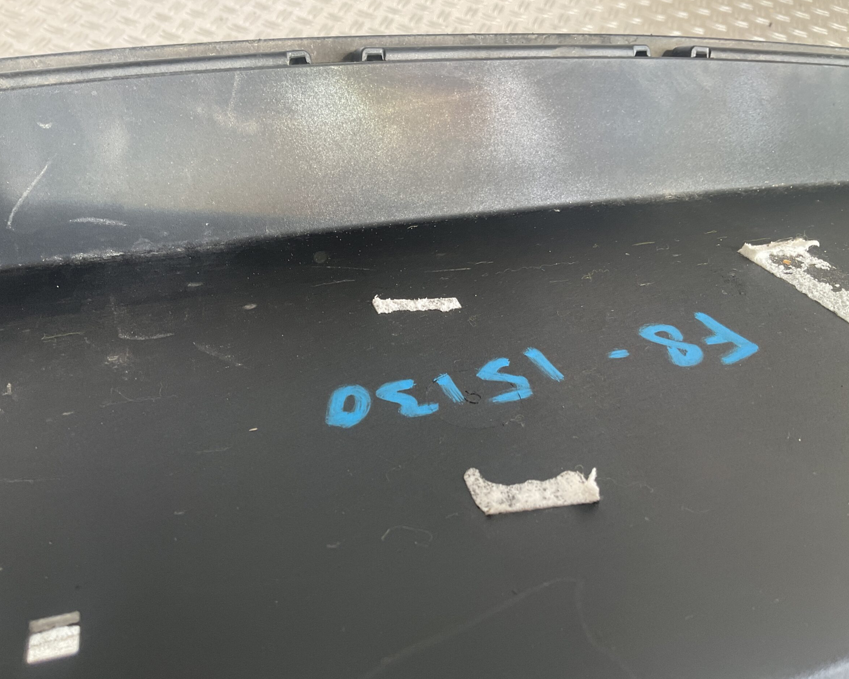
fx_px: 779
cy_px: 334
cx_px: 411
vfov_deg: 47.1
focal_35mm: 31
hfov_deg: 57.2
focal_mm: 3
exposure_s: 1/120
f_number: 1.8
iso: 50
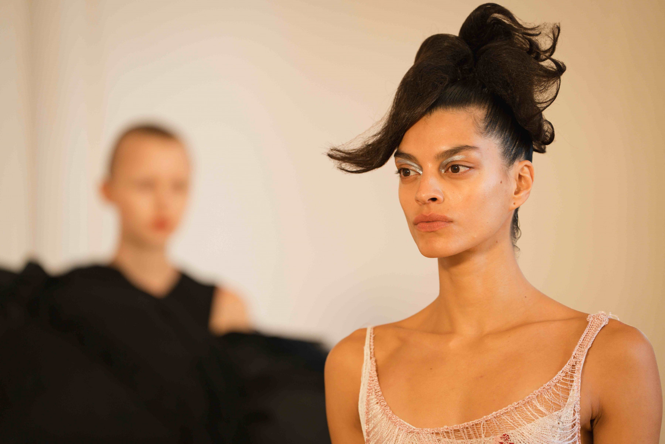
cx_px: 332
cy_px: 222
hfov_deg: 10.3
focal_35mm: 200
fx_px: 3694
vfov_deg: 6.9
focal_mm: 200
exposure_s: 1/200
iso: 500
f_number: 2.8
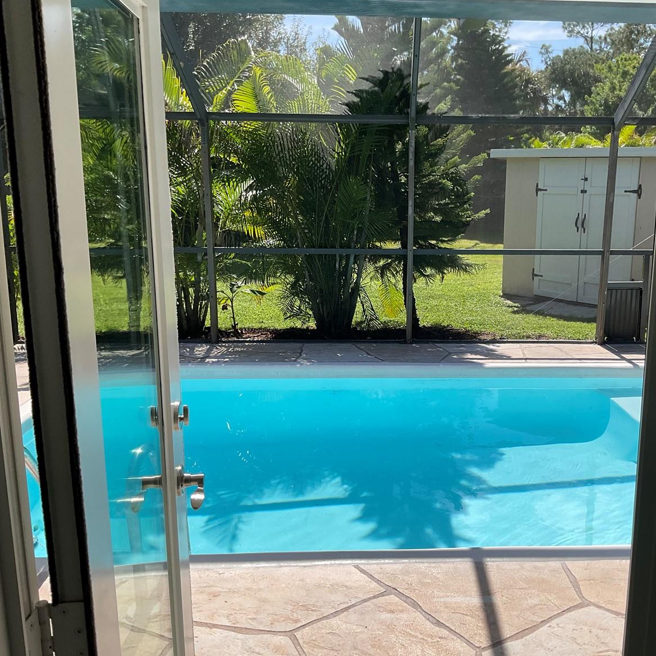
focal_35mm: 35
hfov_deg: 46.8
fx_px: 750
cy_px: 331
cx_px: 414
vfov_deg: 47.2
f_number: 1.8
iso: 16
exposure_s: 1/1577
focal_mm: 3
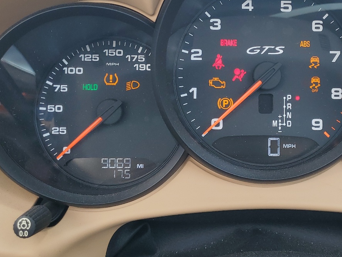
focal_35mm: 47
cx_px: 253
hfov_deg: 39.4
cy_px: 62
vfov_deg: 30.3
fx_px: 464
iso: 50
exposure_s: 1/435
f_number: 1.5
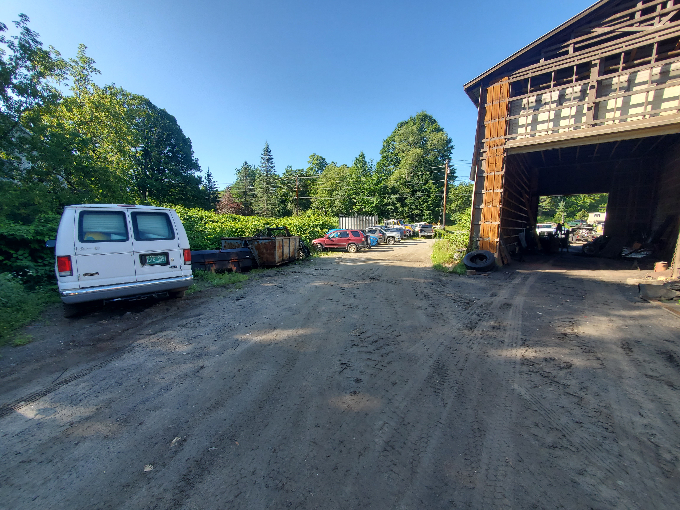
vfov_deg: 89.9
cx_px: 340
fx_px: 255
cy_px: 255
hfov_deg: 106.2
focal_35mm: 13
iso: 50
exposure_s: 1/365
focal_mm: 1.8
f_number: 2.2
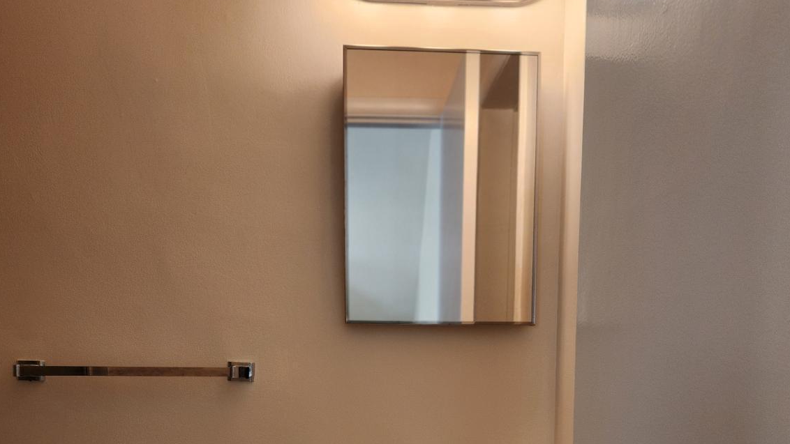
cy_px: 424
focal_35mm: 34
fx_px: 712
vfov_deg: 32.4
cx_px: 398
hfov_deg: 58.0
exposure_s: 1/120
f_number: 1.8
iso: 100
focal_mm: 5.4
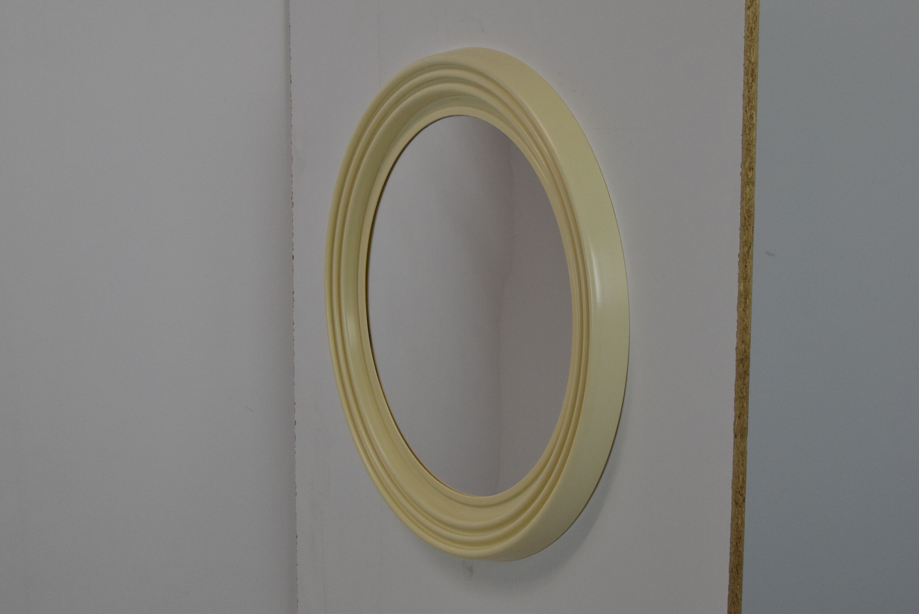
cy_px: 307
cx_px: 460
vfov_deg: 26.5
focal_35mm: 51
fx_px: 1303
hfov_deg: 38.9
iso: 1600
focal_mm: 34
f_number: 10
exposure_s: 1/400
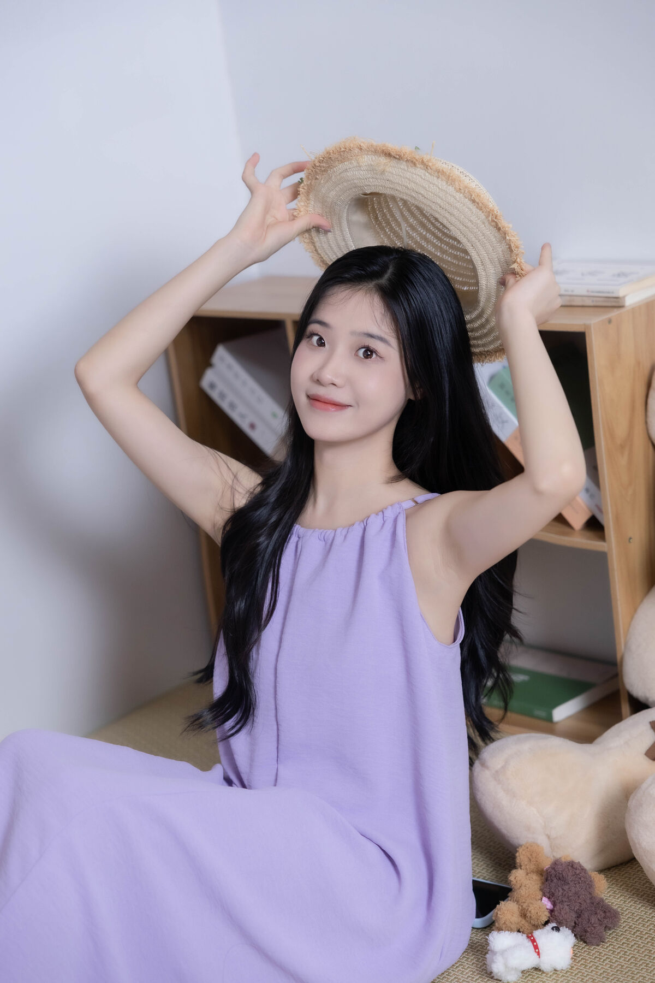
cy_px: 492
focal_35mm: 70
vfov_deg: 28.8
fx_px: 1910
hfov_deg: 19.5
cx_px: 328
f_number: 2.8
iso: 1000
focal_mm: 70
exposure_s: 1/250
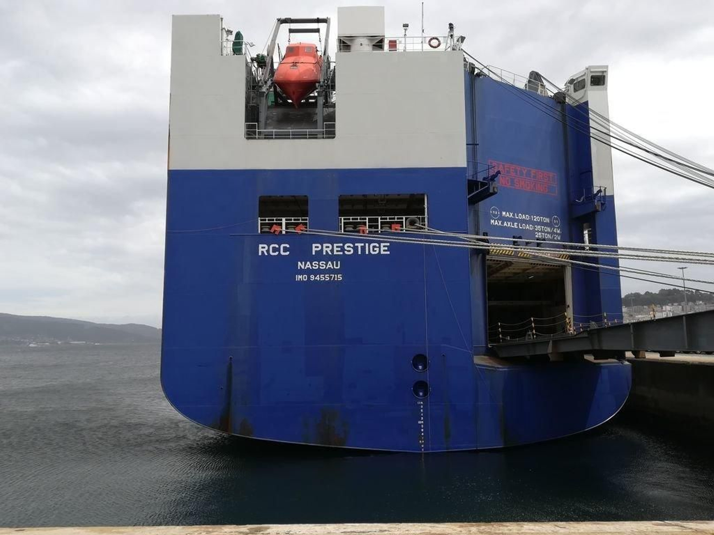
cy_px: 268
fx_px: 536
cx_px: 357
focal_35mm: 26
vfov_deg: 53.1
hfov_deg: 67.3
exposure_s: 1/1101
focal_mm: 3.83
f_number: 2.2
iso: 50
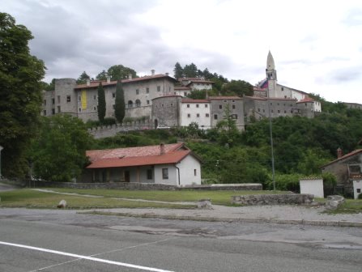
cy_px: 136
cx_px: 181
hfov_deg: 50.1
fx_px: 387
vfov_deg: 38.7
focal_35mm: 37
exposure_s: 1/200
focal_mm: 7.8
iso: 80
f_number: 7.8
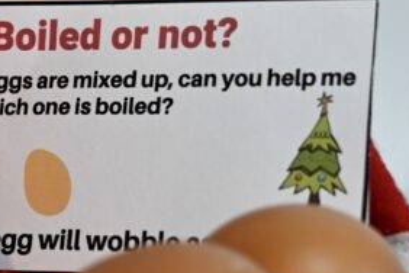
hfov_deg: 8.7
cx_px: -25
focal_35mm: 236
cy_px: 63
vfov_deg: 5.8
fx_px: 2681
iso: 1250
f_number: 4.8
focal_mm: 65
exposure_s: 1/125
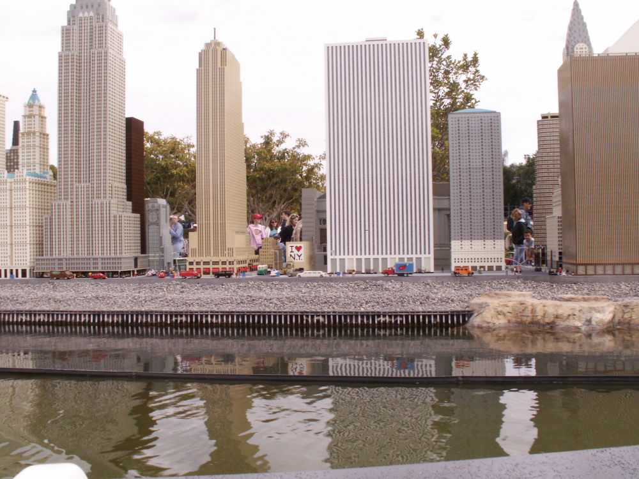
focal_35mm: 35
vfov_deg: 40.7
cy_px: 240
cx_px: 320
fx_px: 646
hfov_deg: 52.6
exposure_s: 1/200
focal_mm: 5.86
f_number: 6.3
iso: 50
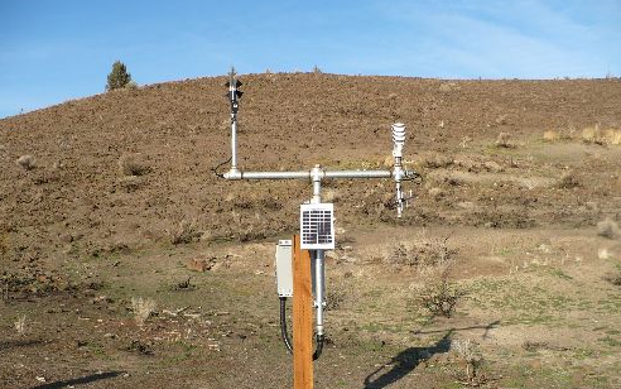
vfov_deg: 30.5
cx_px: 310
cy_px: 229
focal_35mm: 42
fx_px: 711
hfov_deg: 47.2
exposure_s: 1/1000
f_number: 2.8
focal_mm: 6.1
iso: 100
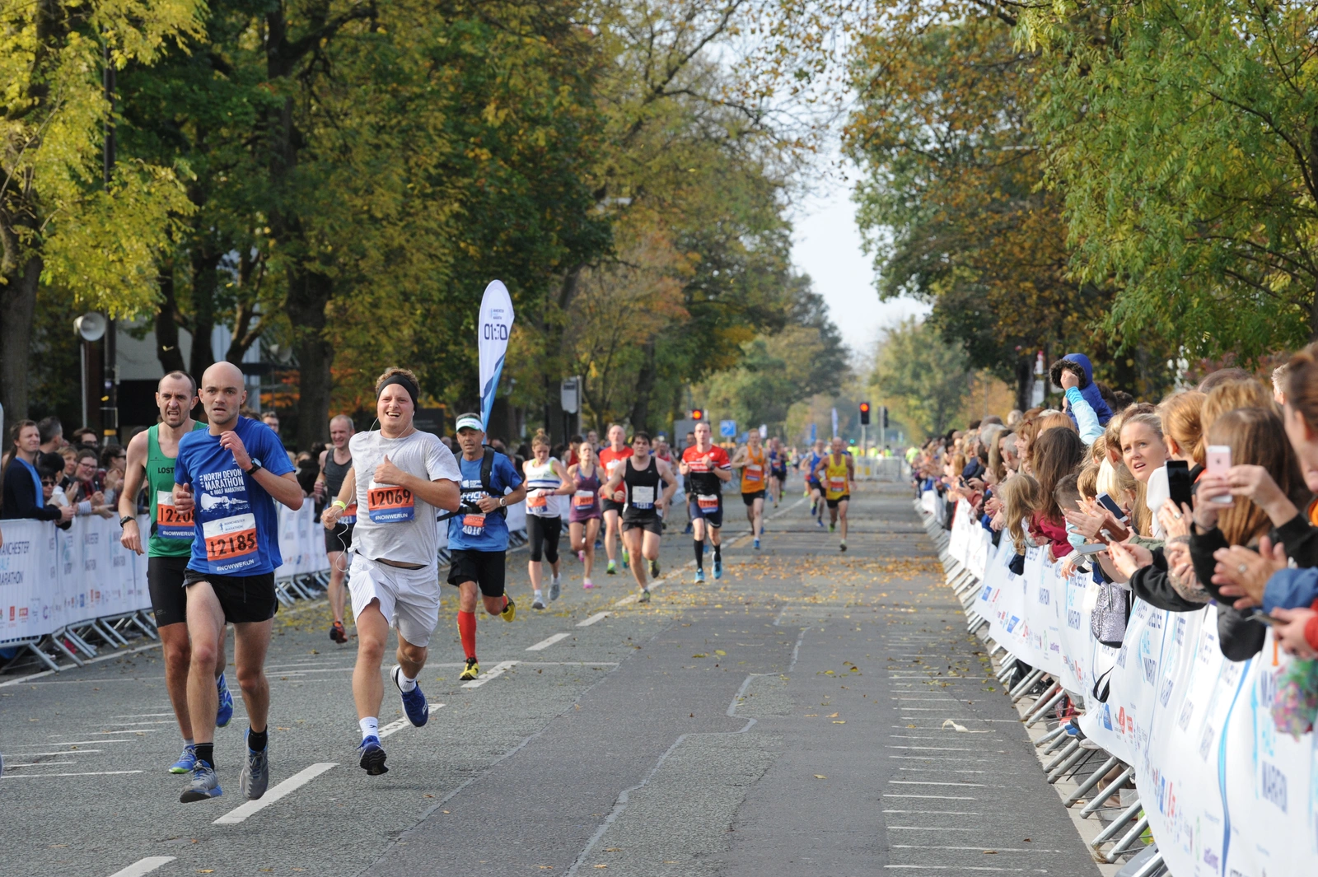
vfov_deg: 10.1
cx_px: 659
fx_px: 4940
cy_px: 438
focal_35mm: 135
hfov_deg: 15.2
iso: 1250
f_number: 7.1
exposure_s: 1/1000
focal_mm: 135
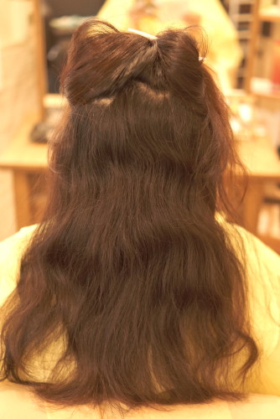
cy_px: 210
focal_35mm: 52
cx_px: 140
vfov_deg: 37.8
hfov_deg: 25.8
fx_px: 612
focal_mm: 35
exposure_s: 1/400
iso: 800
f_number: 1.8
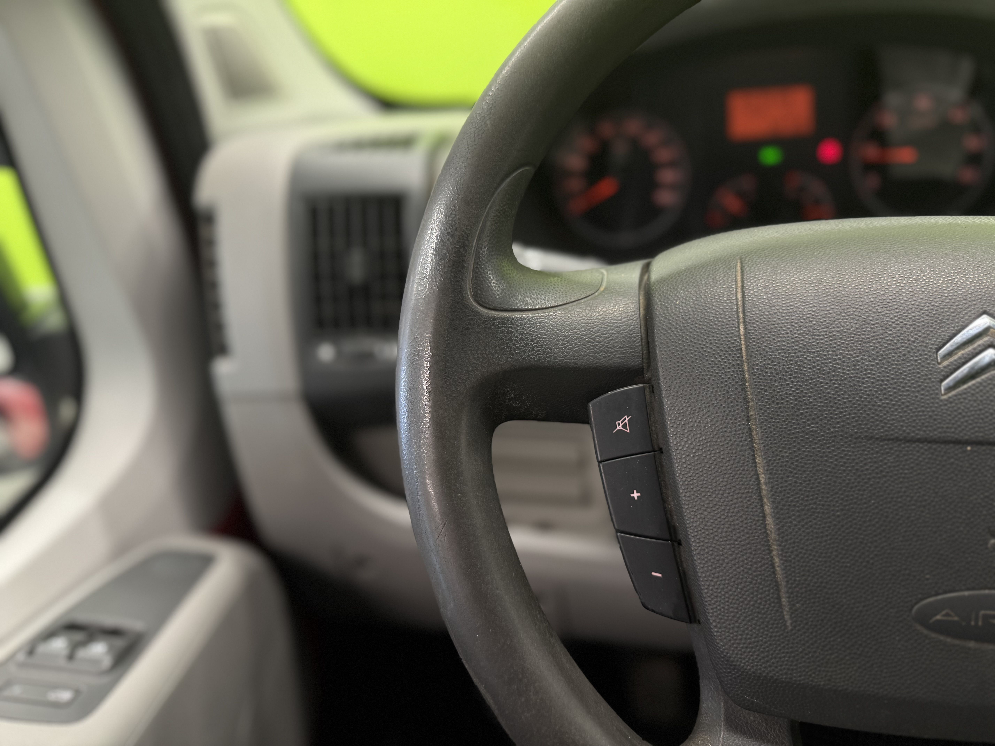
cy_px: 373
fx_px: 690
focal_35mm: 24
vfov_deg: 56.8
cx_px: 498
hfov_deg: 71.6
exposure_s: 1/50
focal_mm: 6.76
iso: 200
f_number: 1.78
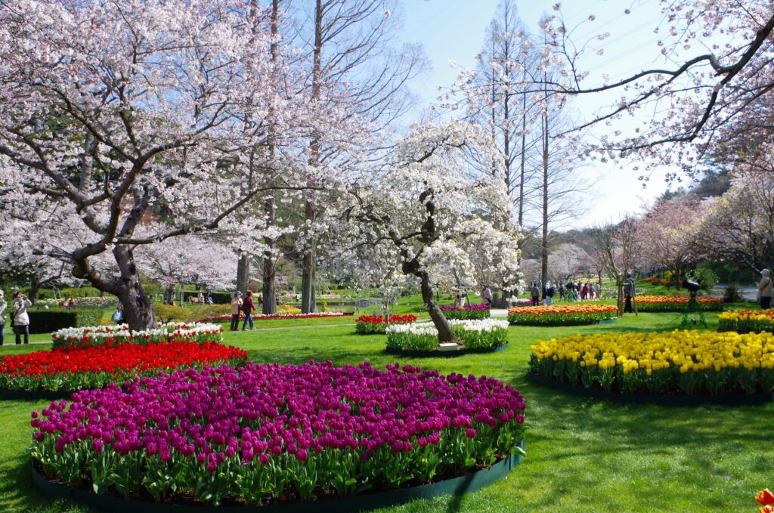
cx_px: 387
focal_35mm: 31
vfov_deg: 42.2
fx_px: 665
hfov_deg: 60.4
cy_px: 256
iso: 200
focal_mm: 21.25
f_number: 11
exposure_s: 1/100
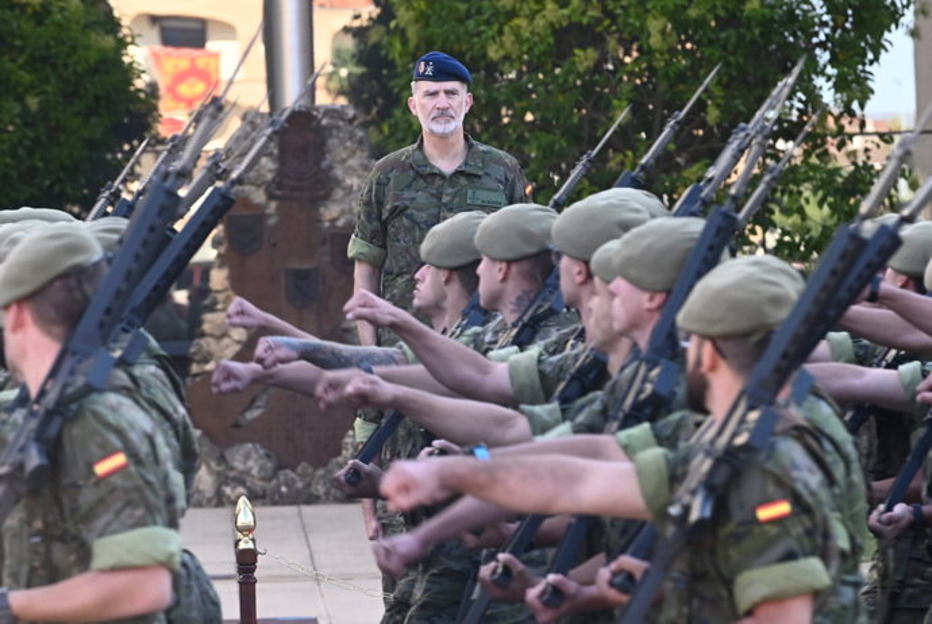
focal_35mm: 300
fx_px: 7776
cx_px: 466
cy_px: 312
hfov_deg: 6.9
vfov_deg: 4.6
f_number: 6.3
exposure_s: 1/250
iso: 800
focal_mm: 200
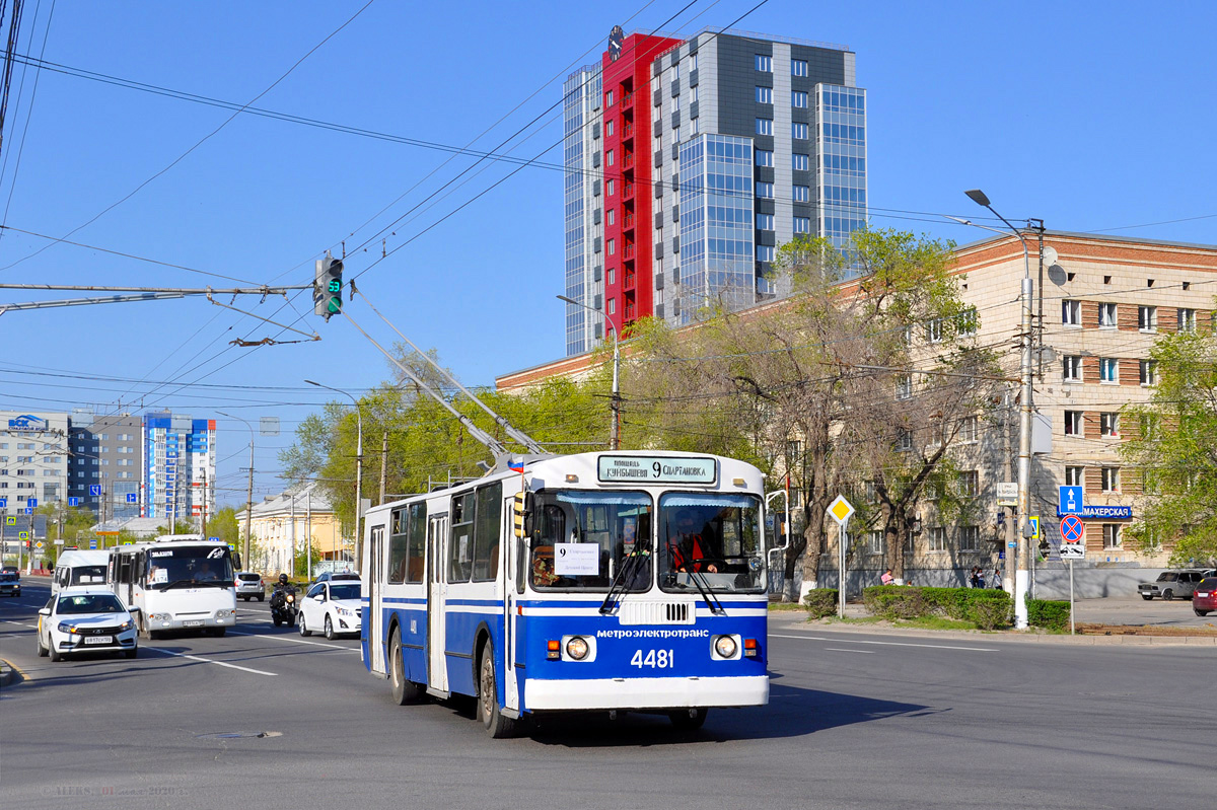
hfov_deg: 43.6
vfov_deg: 29.8
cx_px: 608
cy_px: 405
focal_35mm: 45
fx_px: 1521
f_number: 8
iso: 200
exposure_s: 1/500
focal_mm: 30
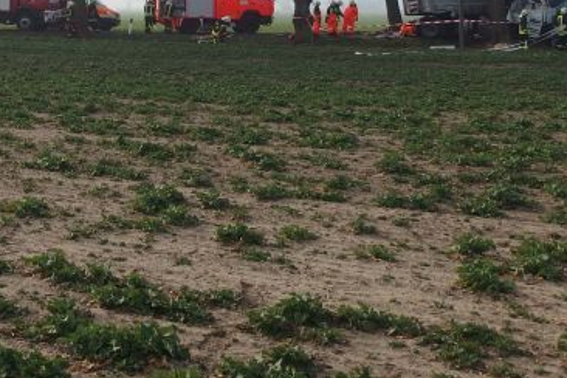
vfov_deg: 20.1
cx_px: 101
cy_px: -62
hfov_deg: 30.5
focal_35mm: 64
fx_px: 1008
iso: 100
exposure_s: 1/800
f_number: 4
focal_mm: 4.7
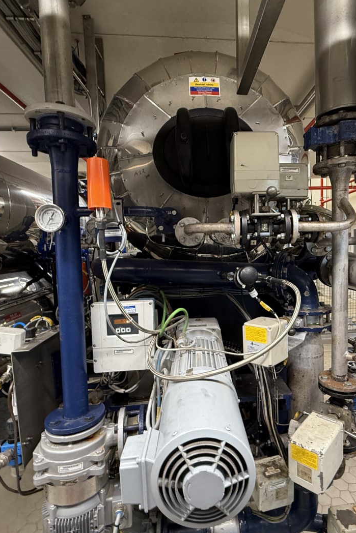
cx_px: 222
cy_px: 269
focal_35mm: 20
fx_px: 297
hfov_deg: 61.2
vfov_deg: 84.0
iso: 250
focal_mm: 2.22
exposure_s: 1/50
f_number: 2.2
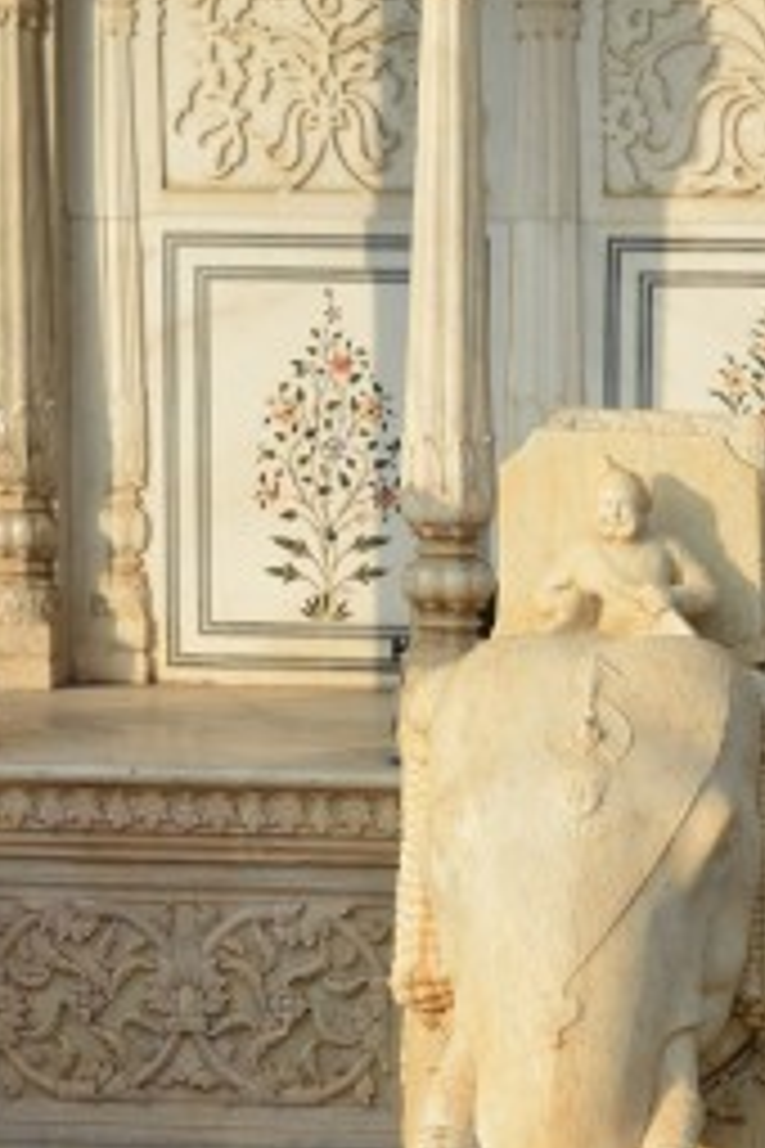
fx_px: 3825
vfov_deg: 16.9
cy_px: 963
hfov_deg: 11.3
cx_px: 778
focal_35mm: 120
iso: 640
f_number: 5
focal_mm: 34
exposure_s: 1/1250
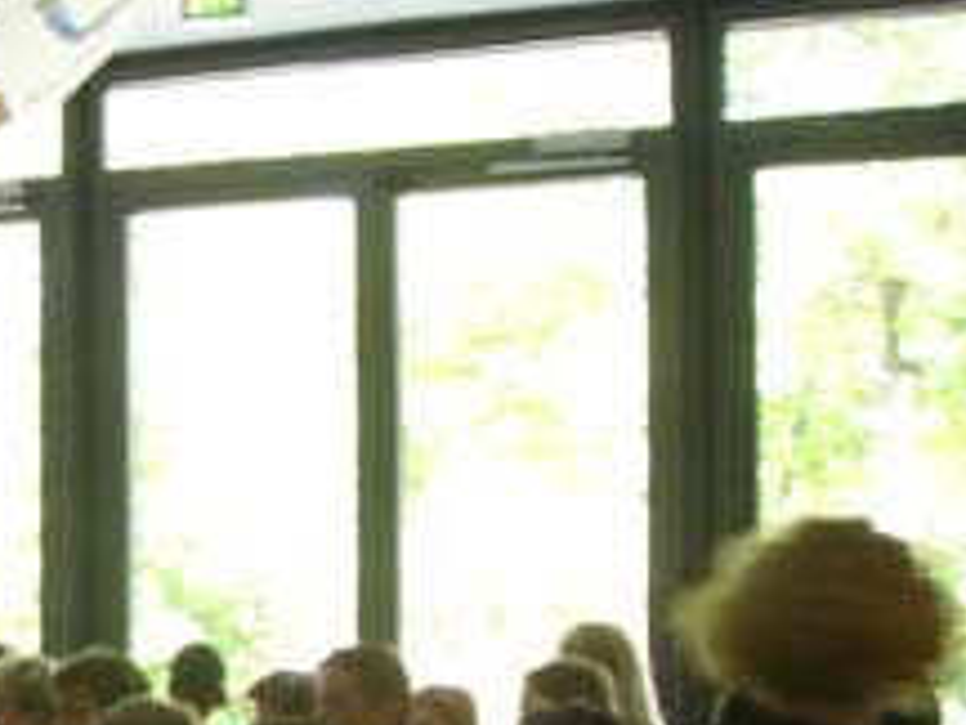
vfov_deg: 16.4
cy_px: 763
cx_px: -130
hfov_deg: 21.0
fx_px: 2456
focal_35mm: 88
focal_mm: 6.2
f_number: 2.7
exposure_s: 1/20
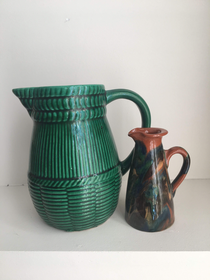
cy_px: 140
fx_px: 235
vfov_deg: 61.7
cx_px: 105
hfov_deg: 48.2
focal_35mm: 29
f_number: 2.2
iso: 40
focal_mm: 4.15
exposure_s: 1/100
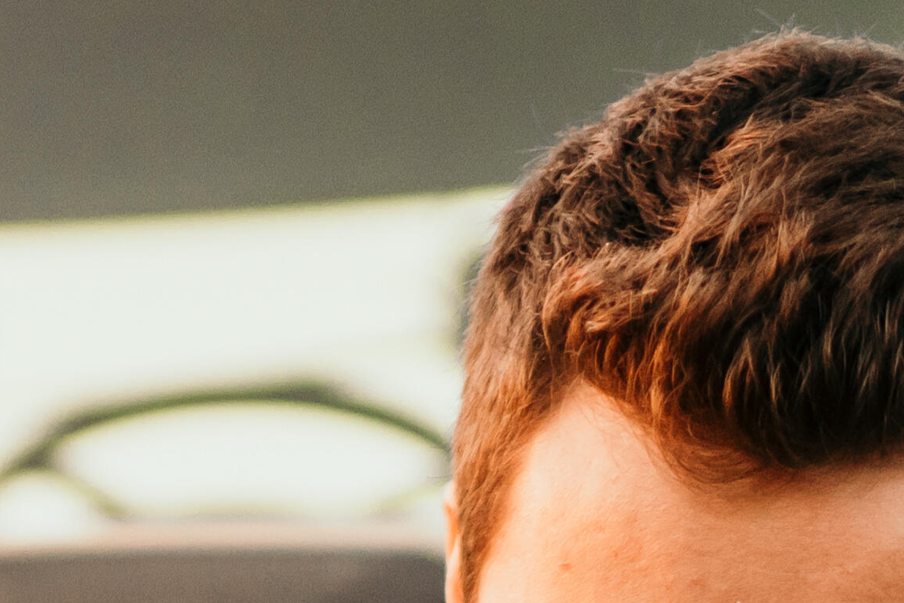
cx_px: -530
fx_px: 6077
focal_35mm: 242
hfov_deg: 8.3
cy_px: 1818
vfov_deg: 5.3
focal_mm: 35
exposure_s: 1/1250
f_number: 1.4
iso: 500
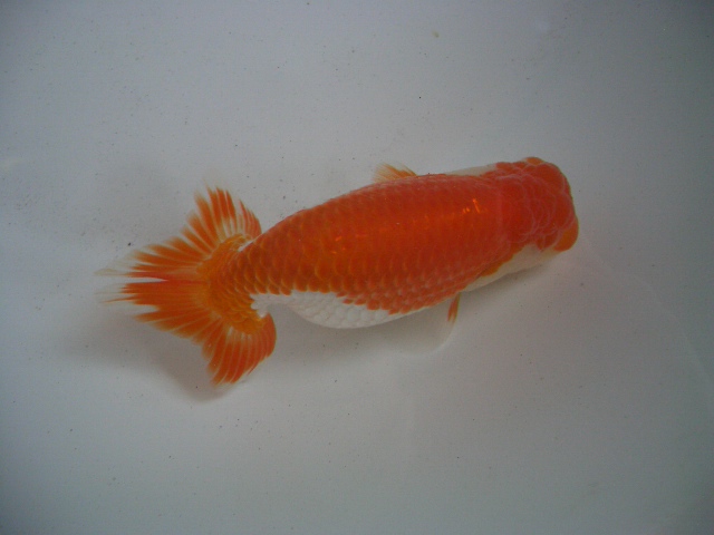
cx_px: 357
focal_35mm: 35
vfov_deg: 40.7
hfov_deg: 52.6
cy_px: 268
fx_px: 722
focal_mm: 5.8
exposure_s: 1/60
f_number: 2.6
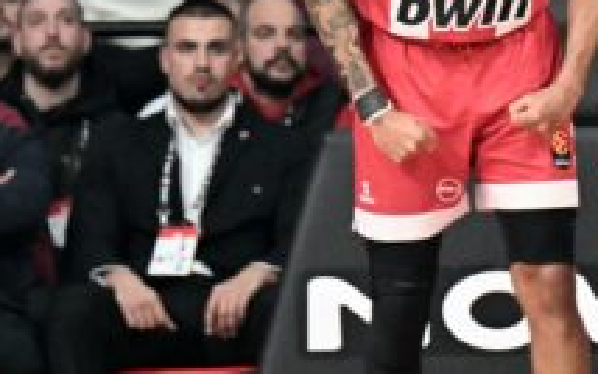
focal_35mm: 977
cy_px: -515
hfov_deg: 2.1
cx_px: 553
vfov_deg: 1.3
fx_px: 15931
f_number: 3.5
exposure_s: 1/1000
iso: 3200
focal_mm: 200
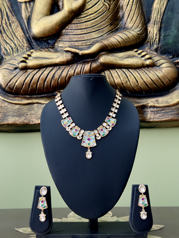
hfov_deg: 30.3
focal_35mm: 48
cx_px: 90
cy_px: 119
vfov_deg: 39.7
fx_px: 331
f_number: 1.78
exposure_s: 1/30
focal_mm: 6.76
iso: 640
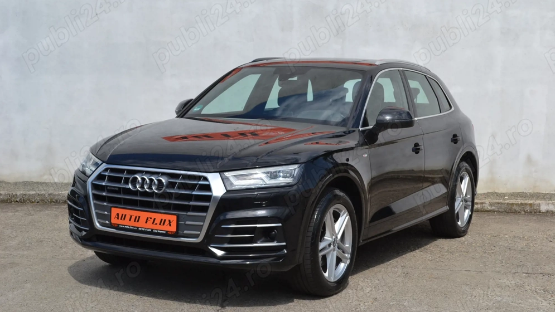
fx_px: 883
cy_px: 150
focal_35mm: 60
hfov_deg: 34.9
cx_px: 277
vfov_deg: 20.1
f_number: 8
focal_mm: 38
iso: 100
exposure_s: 1/250
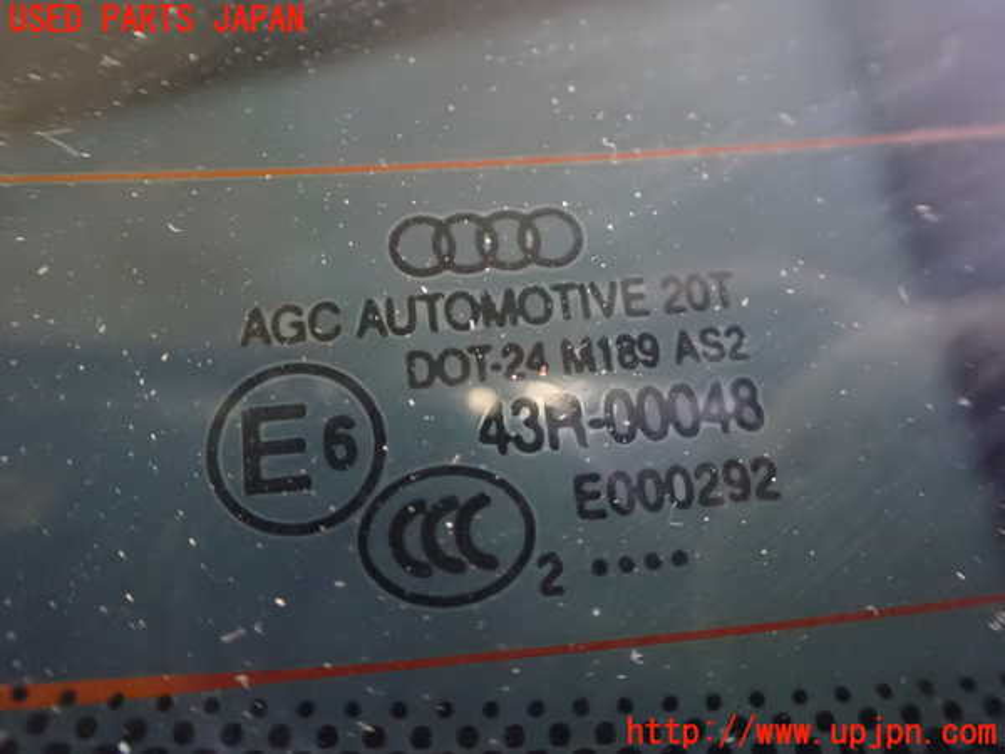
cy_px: 377
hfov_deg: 60.0
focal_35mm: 30
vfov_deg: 46.8
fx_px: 871
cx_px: 502
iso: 1600
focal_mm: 5.4
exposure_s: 1/20
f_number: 2.3
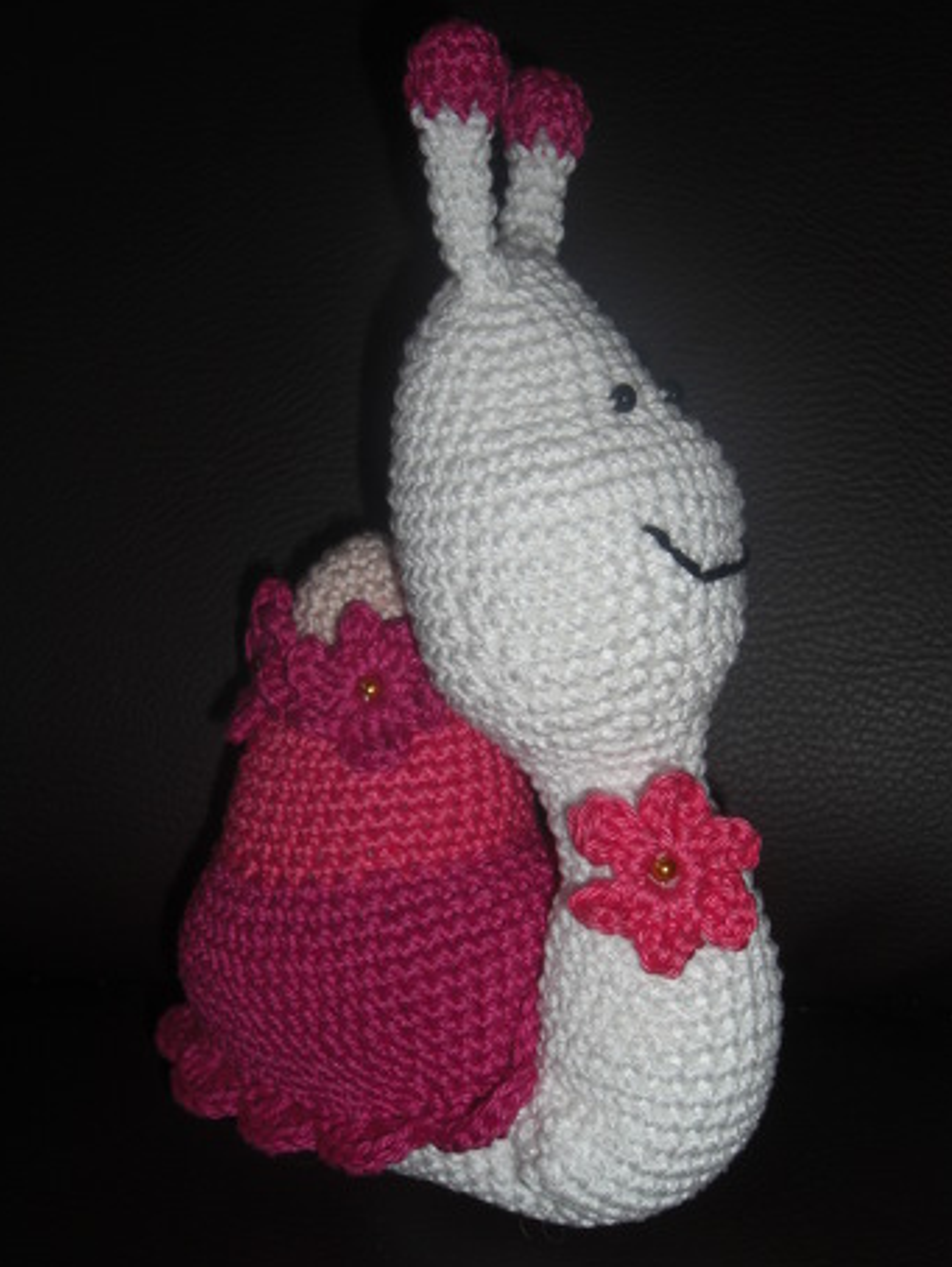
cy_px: 636
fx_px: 1429
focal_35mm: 39
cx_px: 472
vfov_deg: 47.8
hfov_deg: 36.9
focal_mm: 7.9
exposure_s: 1/60
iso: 80
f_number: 4
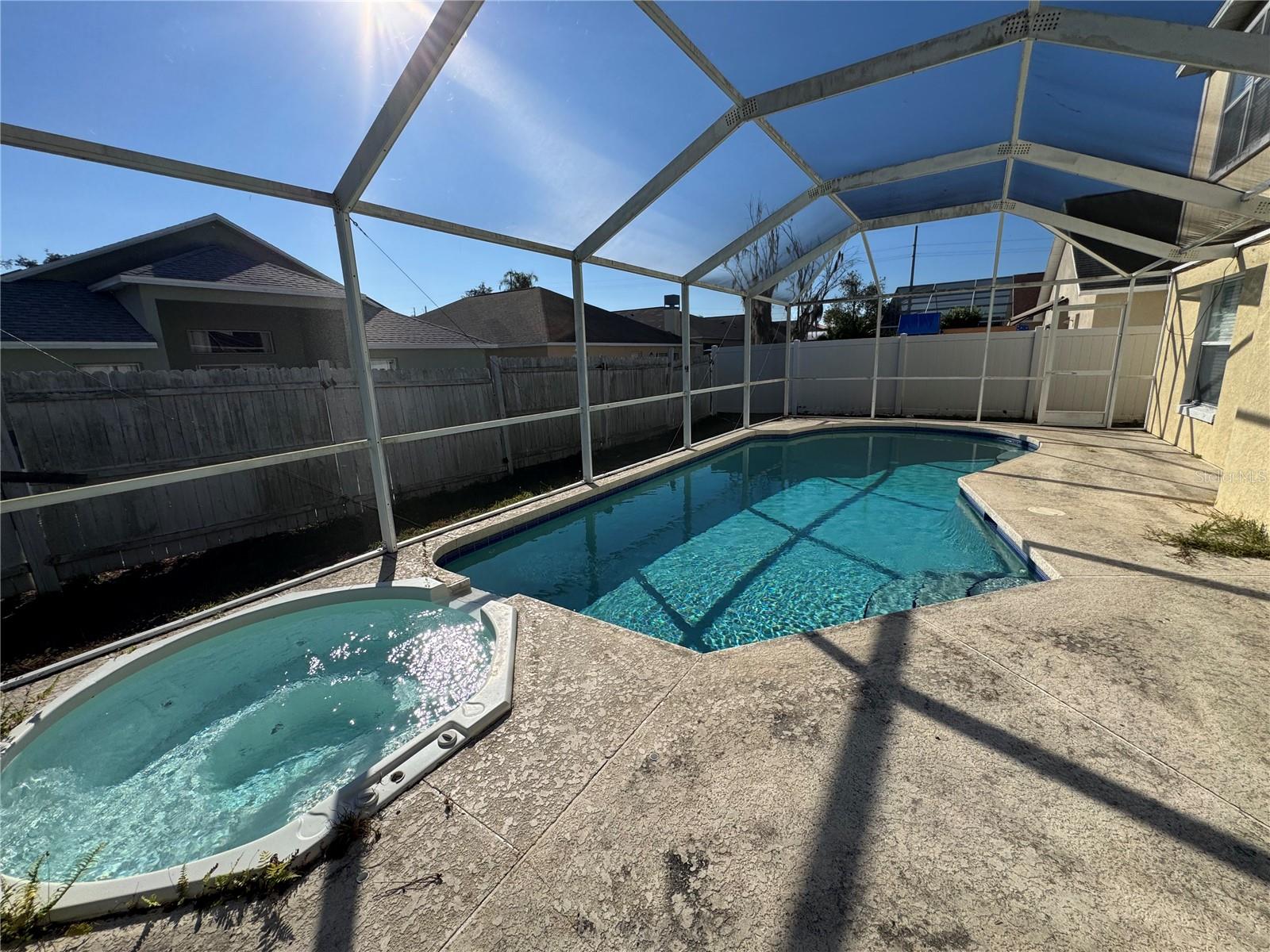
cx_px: 635
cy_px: 476
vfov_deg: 85.7
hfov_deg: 102.1
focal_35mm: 14
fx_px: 514
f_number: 2.2
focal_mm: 2.22
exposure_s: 1/2674
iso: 50
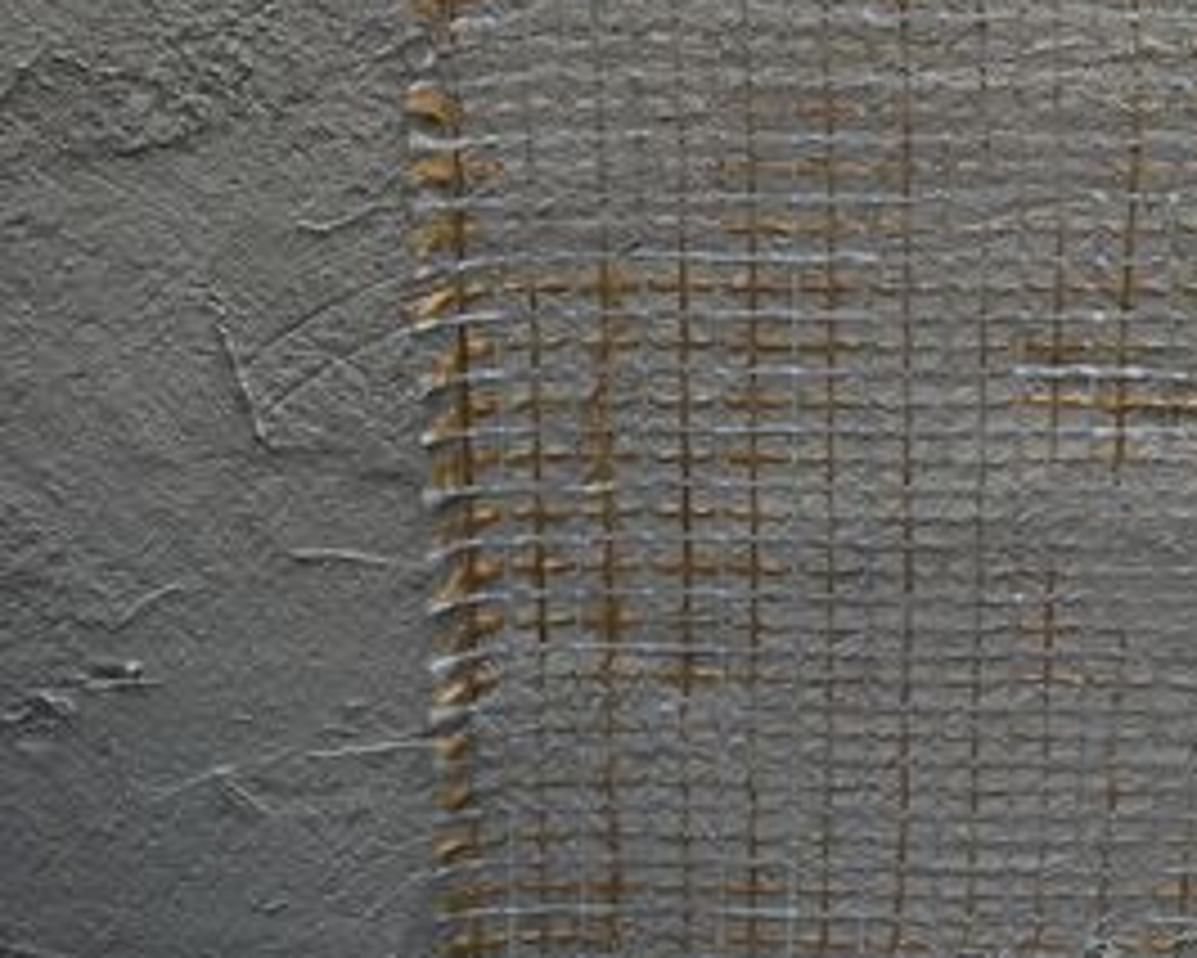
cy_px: 425
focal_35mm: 78
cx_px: 963
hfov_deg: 24.0
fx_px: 2764
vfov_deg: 19.7
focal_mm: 32
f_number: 5.6
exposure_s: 1/60
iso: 1600
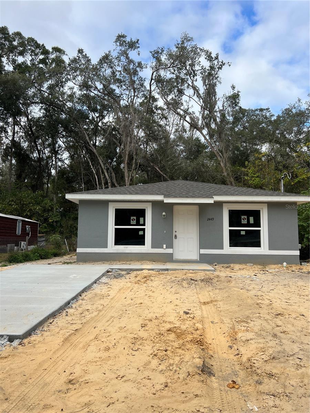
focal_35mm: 26
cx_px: 155
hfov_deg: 53.1
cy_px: 206
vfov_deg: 67.3
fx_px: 310
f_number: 1.5
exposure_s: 1/2299
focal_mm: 5.7
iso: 50
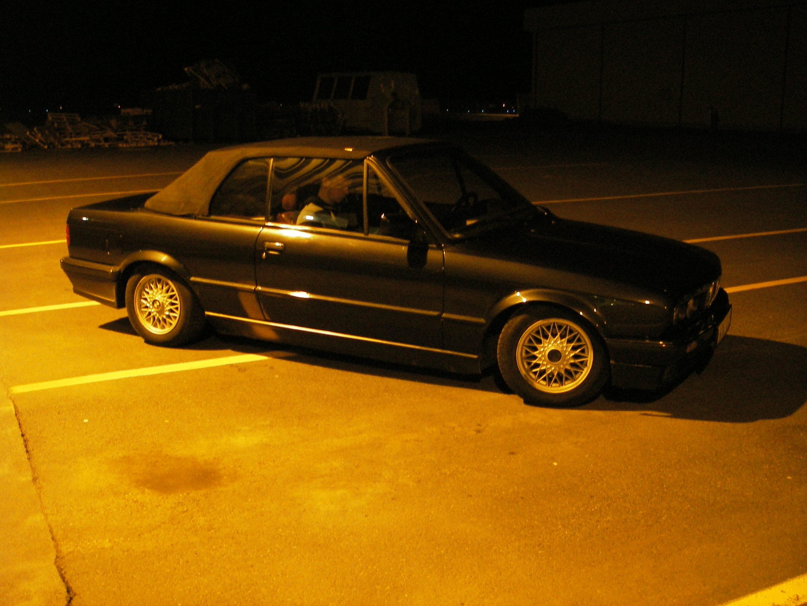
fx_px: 886
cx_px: 404
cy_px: 303
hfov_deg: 49.0
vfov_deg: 37.7
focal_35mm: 38
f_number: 3.3
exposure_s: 1/4
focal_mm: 6.3
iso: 200
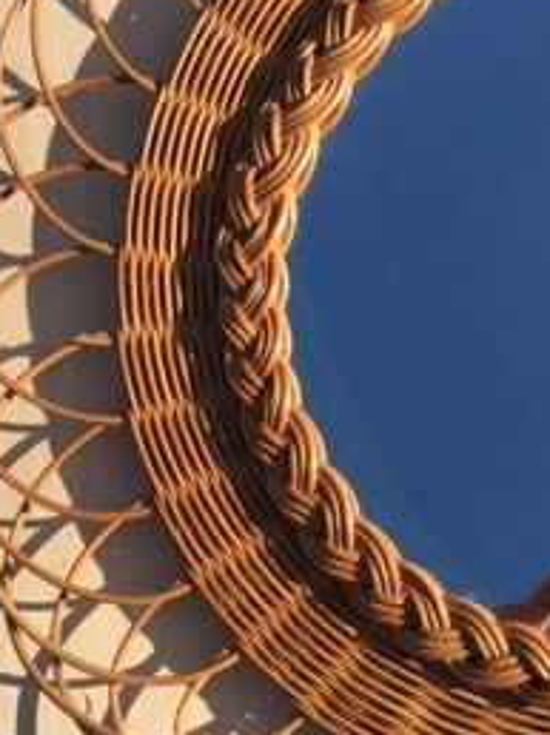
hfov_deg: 19.7
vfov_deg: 27.0
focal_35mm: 72
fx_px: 1528
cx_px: 564
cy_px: 330
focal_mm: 4.15
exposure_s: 1/1326
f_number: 2.2
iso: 25
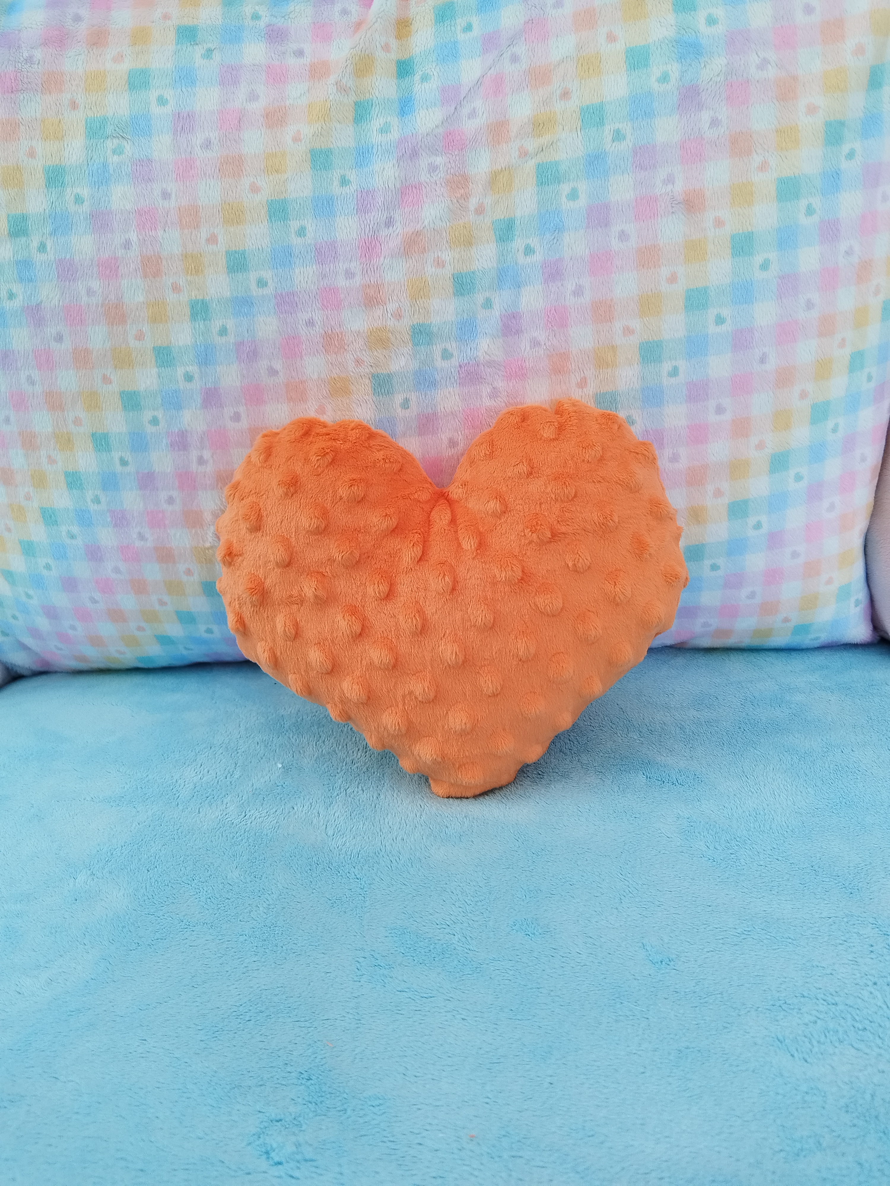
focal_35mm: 26
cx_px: 445
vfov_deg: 67.3
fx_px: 891
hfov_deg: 53.1
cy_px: 593
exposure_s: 1/159
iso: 100
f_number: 1.9
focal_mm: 4.95
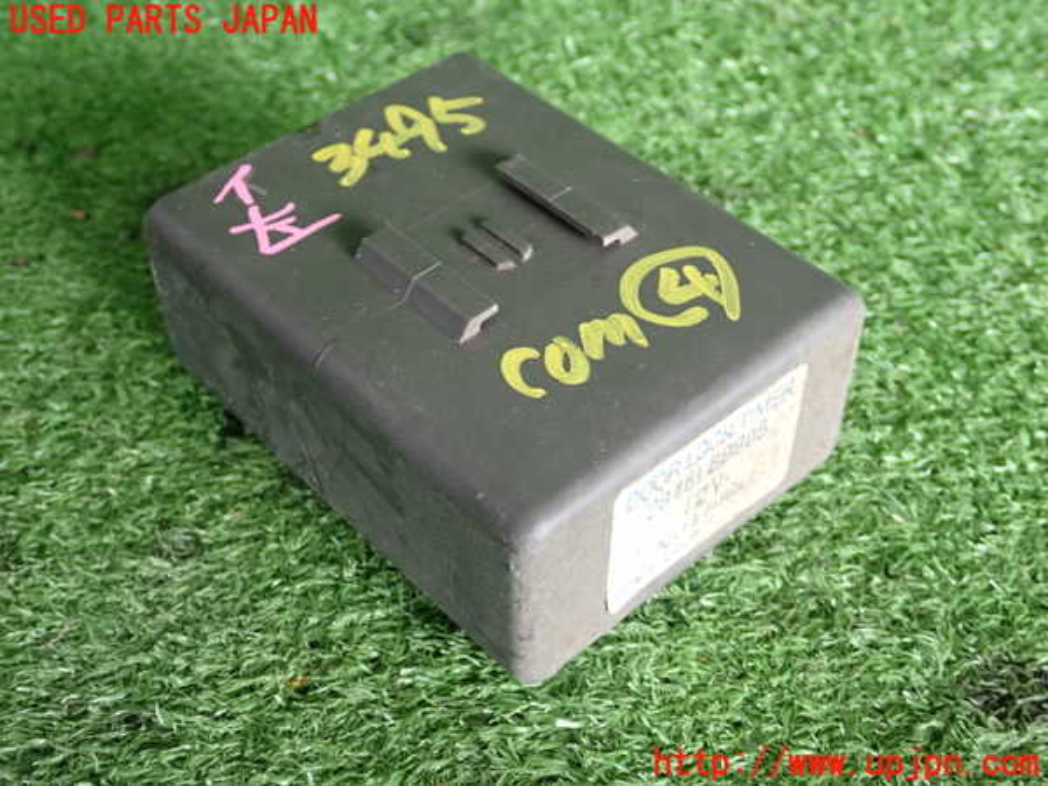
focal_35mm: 47
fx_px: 1423
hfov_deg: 40.4
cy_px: 393
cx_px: 524
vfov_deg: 30.9
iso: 250
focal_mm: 8.4
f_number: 3.1
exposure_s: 1/50
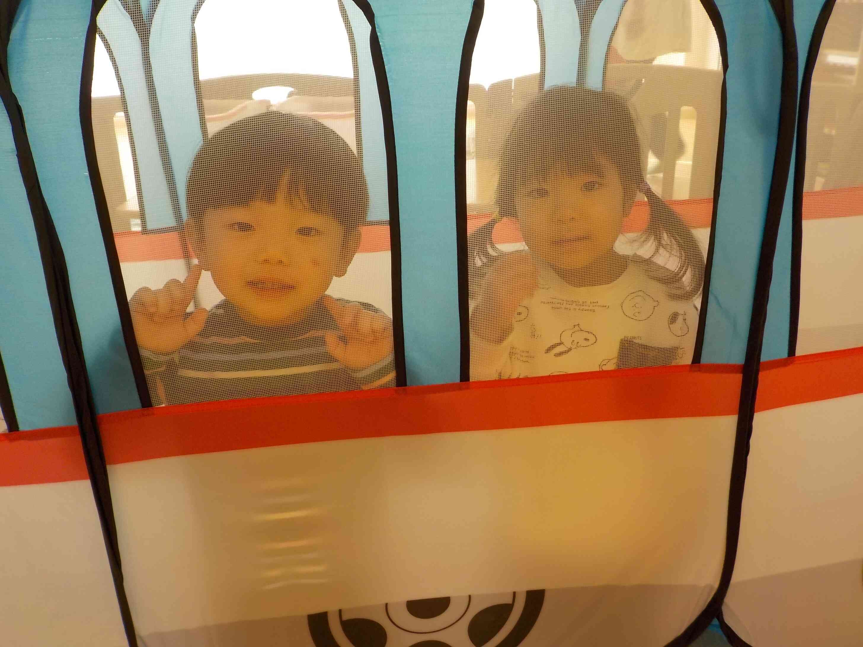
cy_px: 324
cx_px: 432
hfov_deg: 60.0
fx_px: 748
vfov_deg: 46.8
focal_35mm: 30
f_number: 3.3
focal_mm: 4.1
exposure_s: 1/80
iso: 125
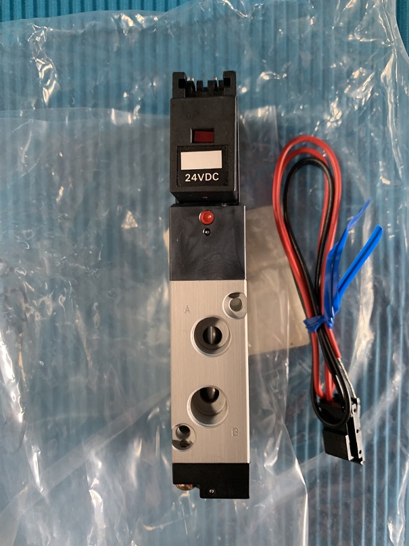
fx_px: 410
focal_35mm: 26
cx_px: 204
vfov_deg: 67.3
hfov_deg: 53.1
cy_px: 273
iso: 250
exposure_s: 1/60
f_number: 1.8
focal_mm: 4.25
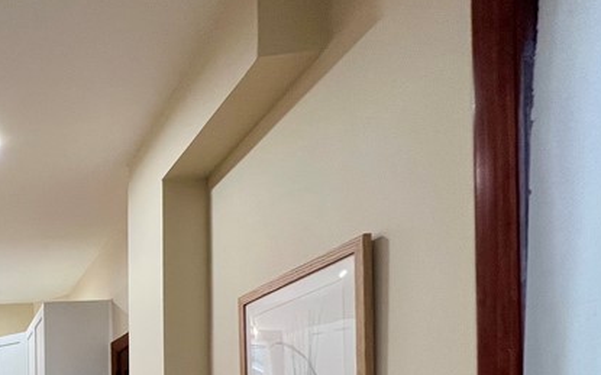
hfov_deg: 41.5
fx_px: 557
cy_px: 449
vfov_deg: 31.3
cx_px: -98
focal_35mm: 34
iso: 200
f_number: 1.8
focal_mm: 1.57
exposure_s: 1/120
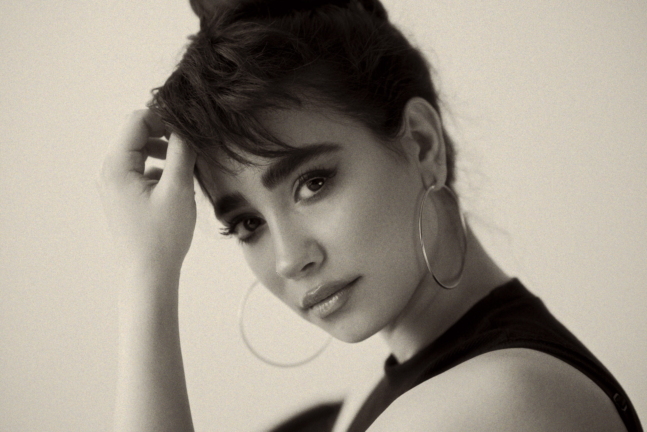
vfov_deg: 16.1
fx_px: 1528
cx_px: 324
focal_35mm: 85
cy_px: 216
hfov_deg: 23.9
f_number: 2.5
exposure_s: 1/250
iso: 250
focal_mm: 85
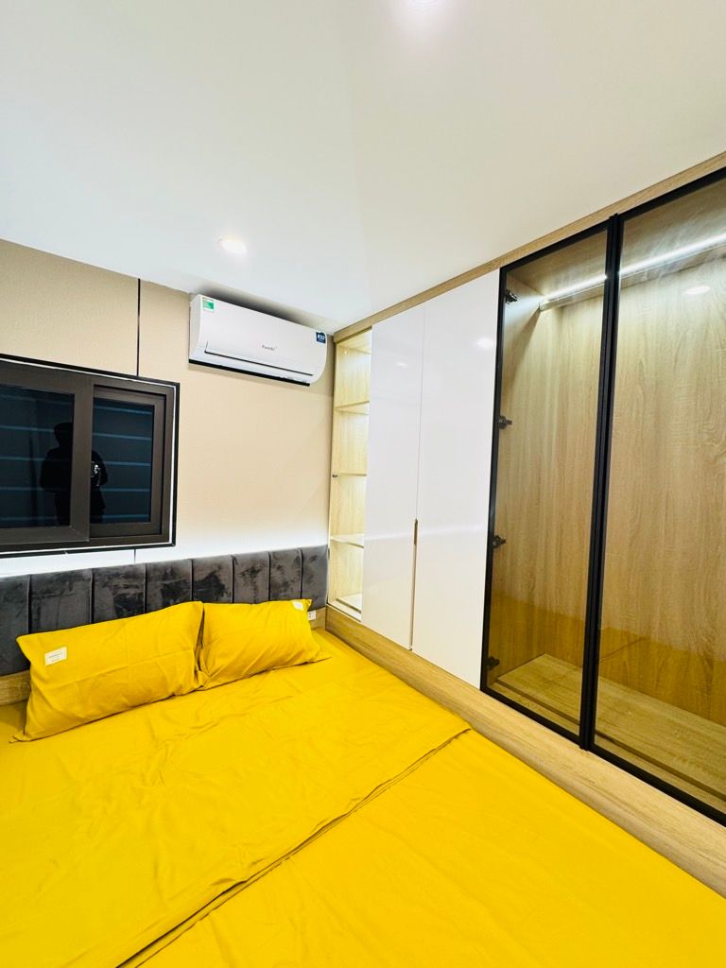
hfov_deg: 85.7
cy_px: 484
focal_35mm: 14
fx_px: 391
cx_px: 363
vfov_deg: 102.1
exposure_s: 1/50
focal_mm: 2.22
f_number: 2.2
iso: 200
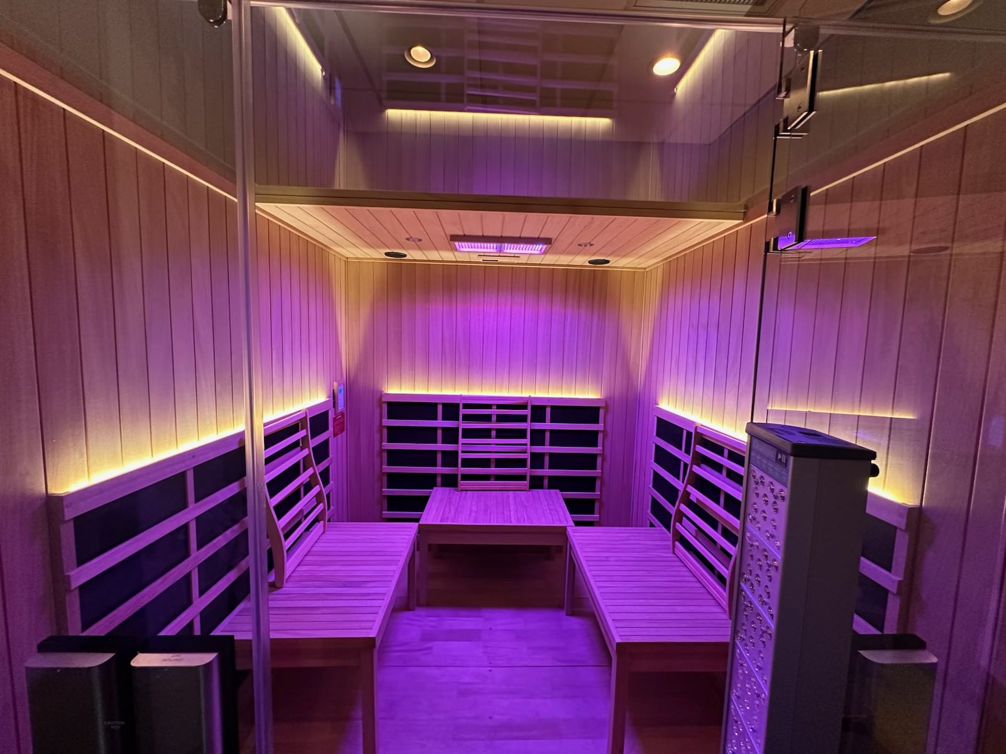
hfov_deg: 102.1
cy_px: 377
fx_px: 407
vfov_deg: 85.7
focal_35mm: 14
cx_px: 503
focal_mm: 2.22
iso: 400
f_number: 2.2
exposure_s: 1/60
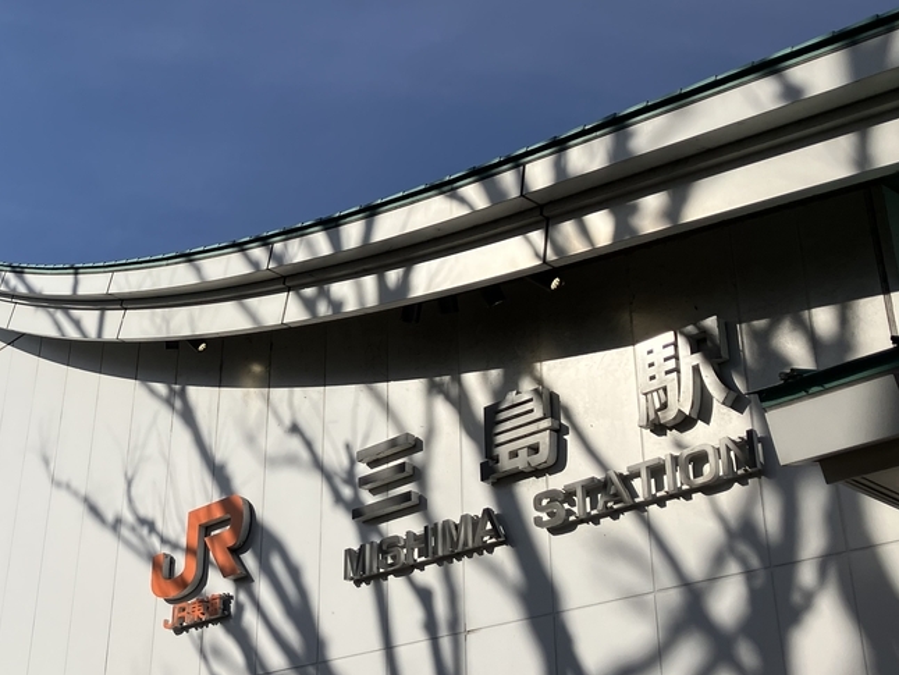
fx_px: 1351
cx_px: 167
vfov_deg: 28.0
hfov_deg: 35.5
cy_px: 281
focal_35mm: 52
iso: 32
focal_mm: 3.99
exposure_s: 1/4049
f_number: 1.8
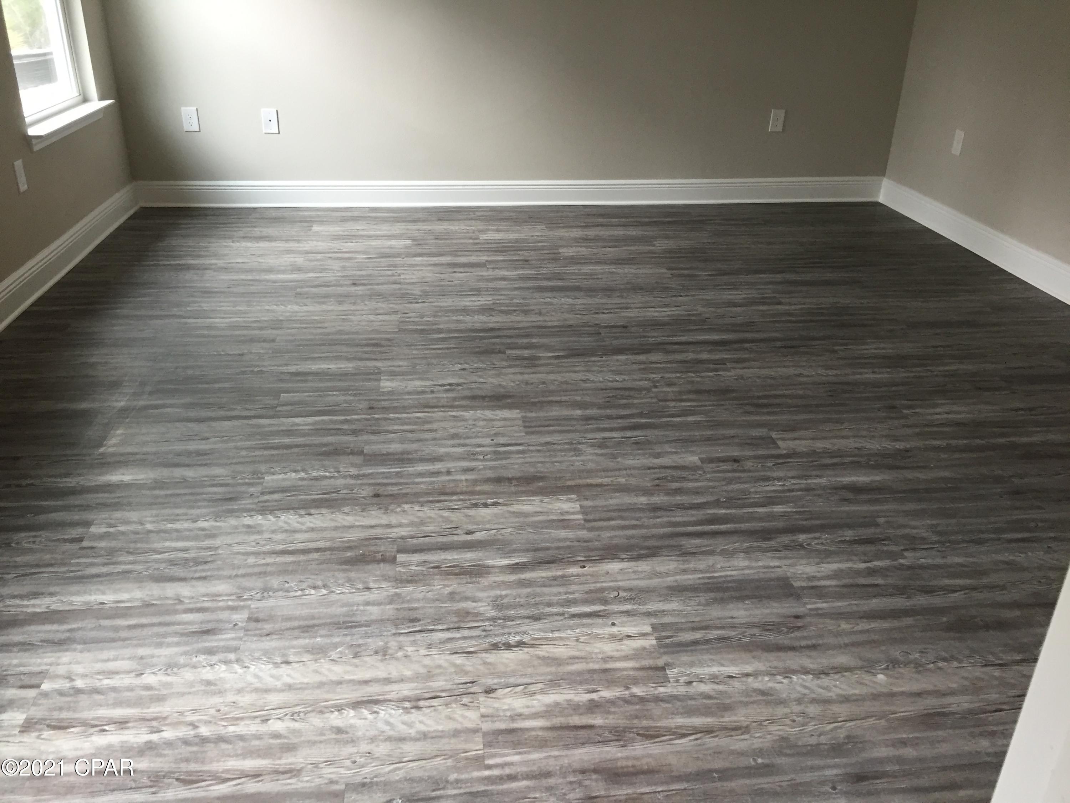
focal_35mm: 29
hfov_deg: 61.7
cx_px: 535
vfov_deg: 48.2
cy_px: 402
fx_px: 896
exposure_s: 1/30
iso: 100
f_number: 2.2
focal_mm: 4.15
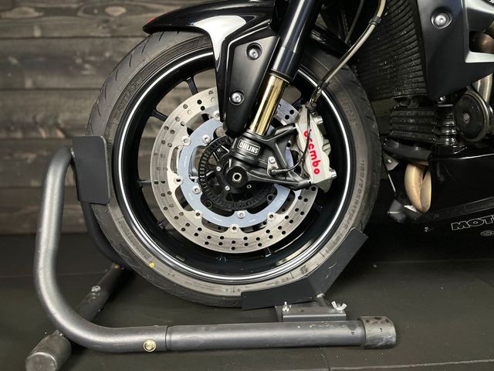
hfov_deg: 67.3
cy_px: 186
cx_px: 247
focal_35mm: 26
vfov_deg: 53.1
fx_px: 371
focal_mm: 4.2
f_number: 1.6
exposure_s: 1/50
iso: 200
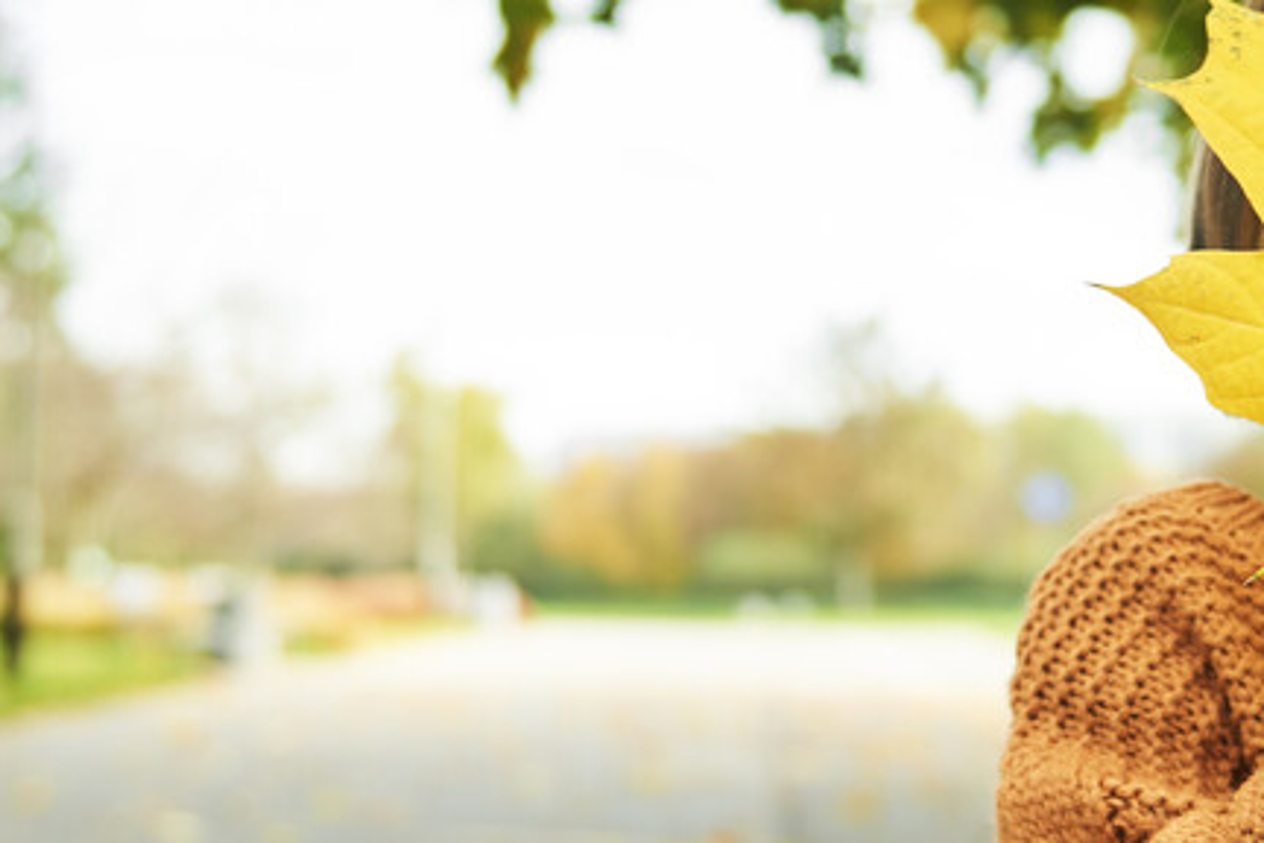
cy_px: 375
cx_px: 818
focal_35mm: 87
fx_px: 3054
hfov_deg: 23.3
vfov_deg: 15.7
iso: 100
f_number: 2.8
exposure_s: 1/320
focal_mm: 32
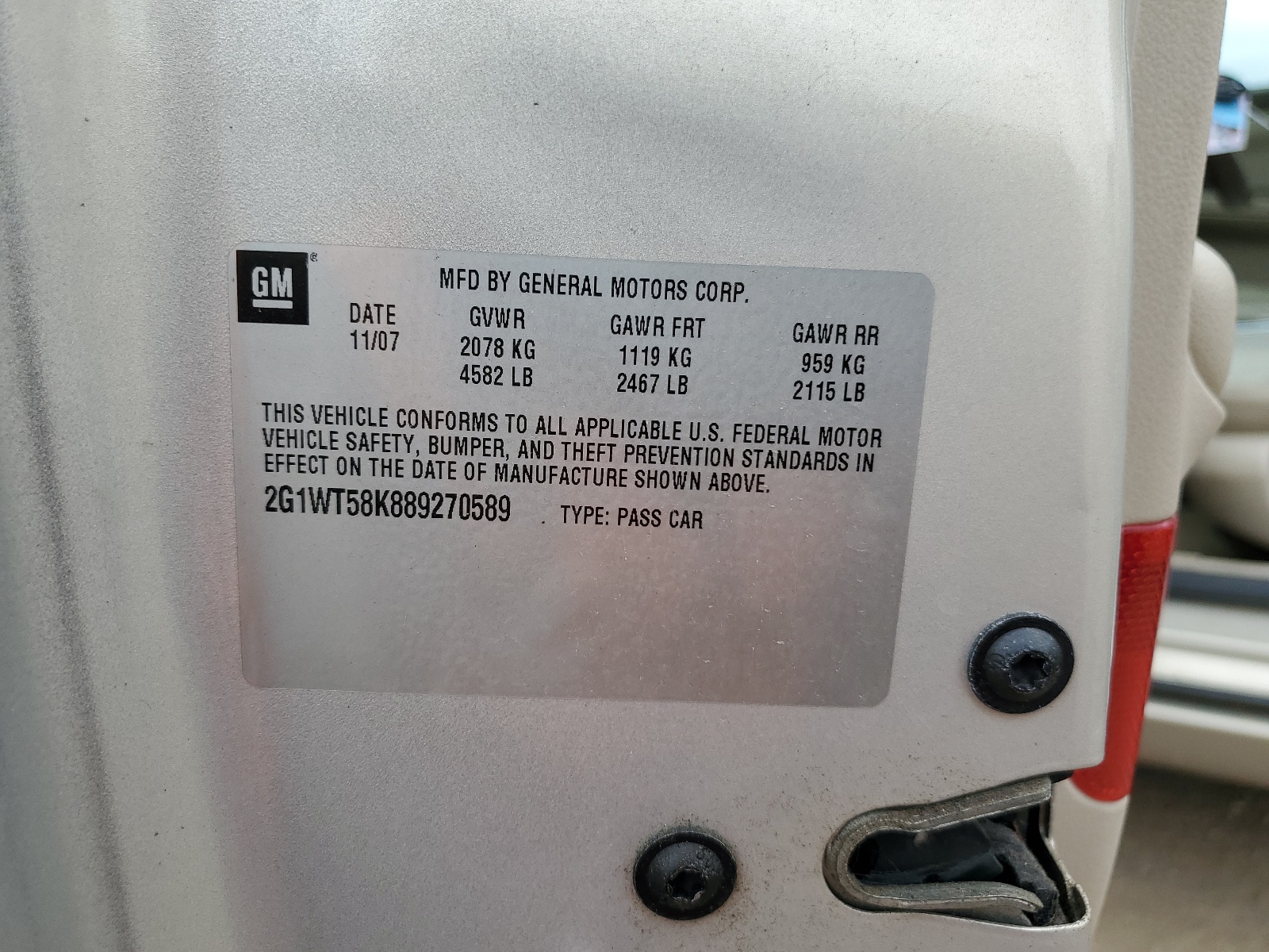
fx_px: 953
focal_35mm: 26
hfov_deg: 67.3
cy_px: 476
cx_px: 634
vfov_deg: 53.1
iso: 50
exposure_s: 1/833
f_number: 1.5
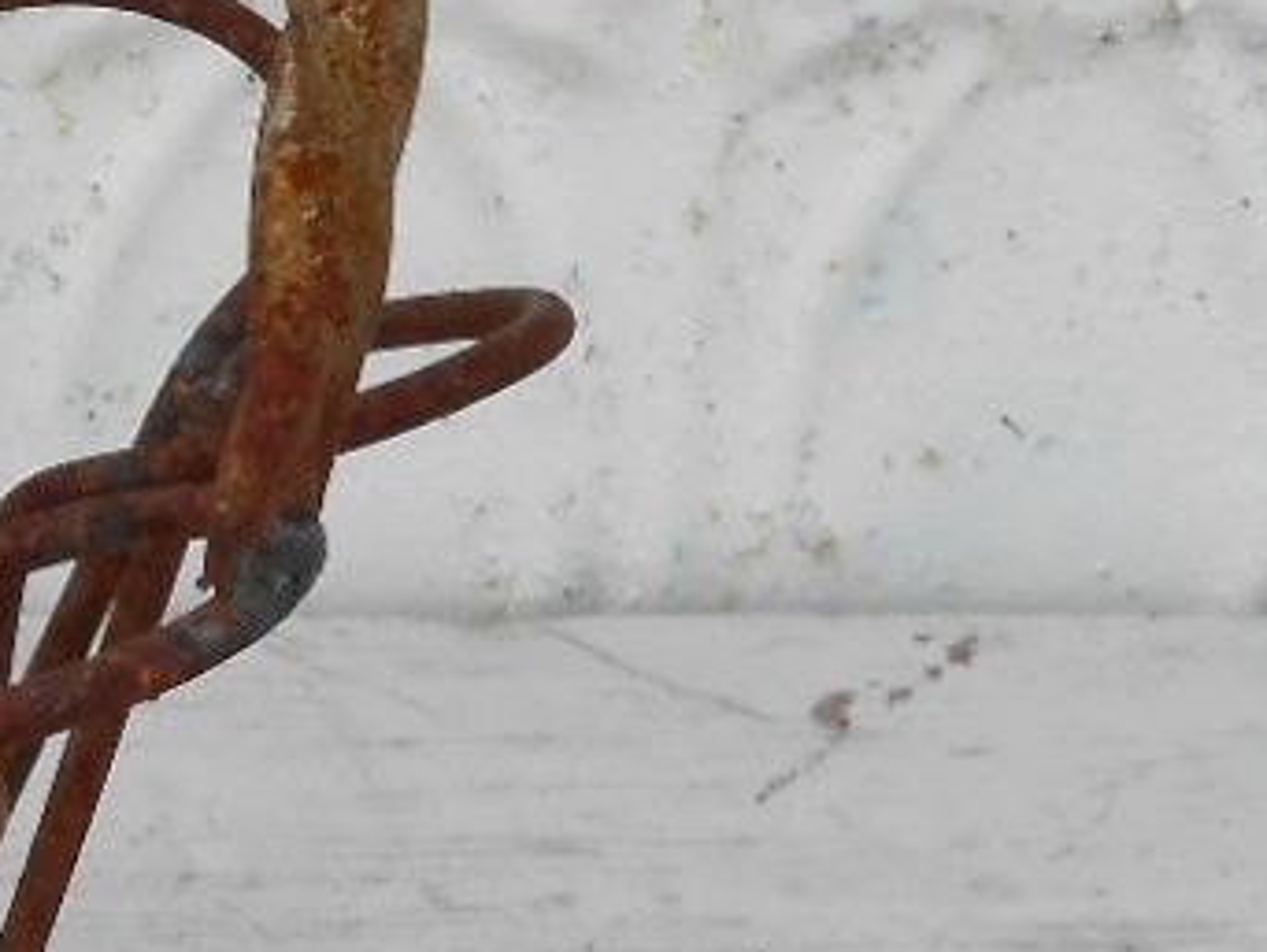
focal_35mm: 159
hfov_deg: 11.7
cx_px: -830
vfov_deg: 9.3
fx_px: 5824
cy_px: 48
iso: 80
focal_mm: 6
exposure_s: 1/500
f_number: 3.9
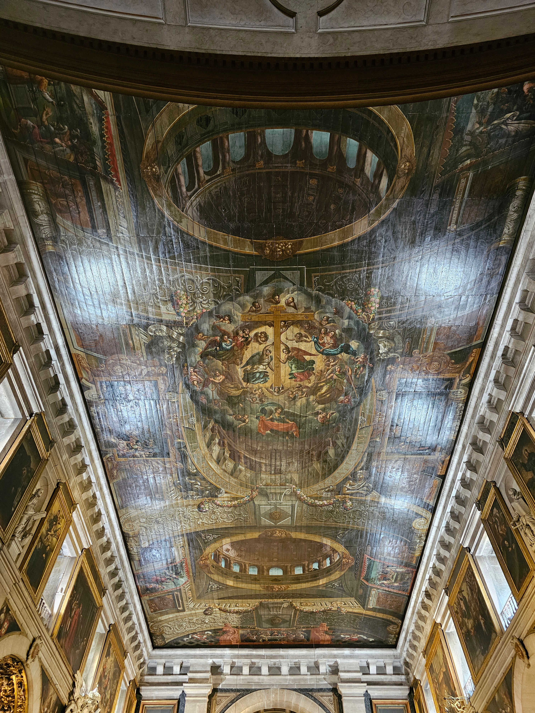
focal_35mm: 23
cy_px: 356
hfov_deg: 58.9
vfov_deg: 73.9
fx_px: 474
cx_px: 268
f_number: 1.7
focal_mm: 6.3
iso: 800
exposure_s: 1/25
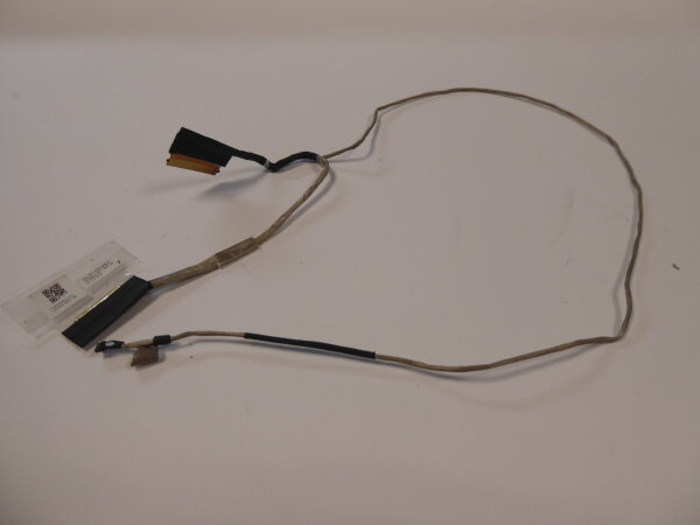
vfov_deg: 54.9
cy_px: 262
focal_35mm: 25
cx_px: 350
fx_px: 506
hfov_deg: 69.4
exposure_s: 1/60
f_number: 3.3
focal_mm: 4.3
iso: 125
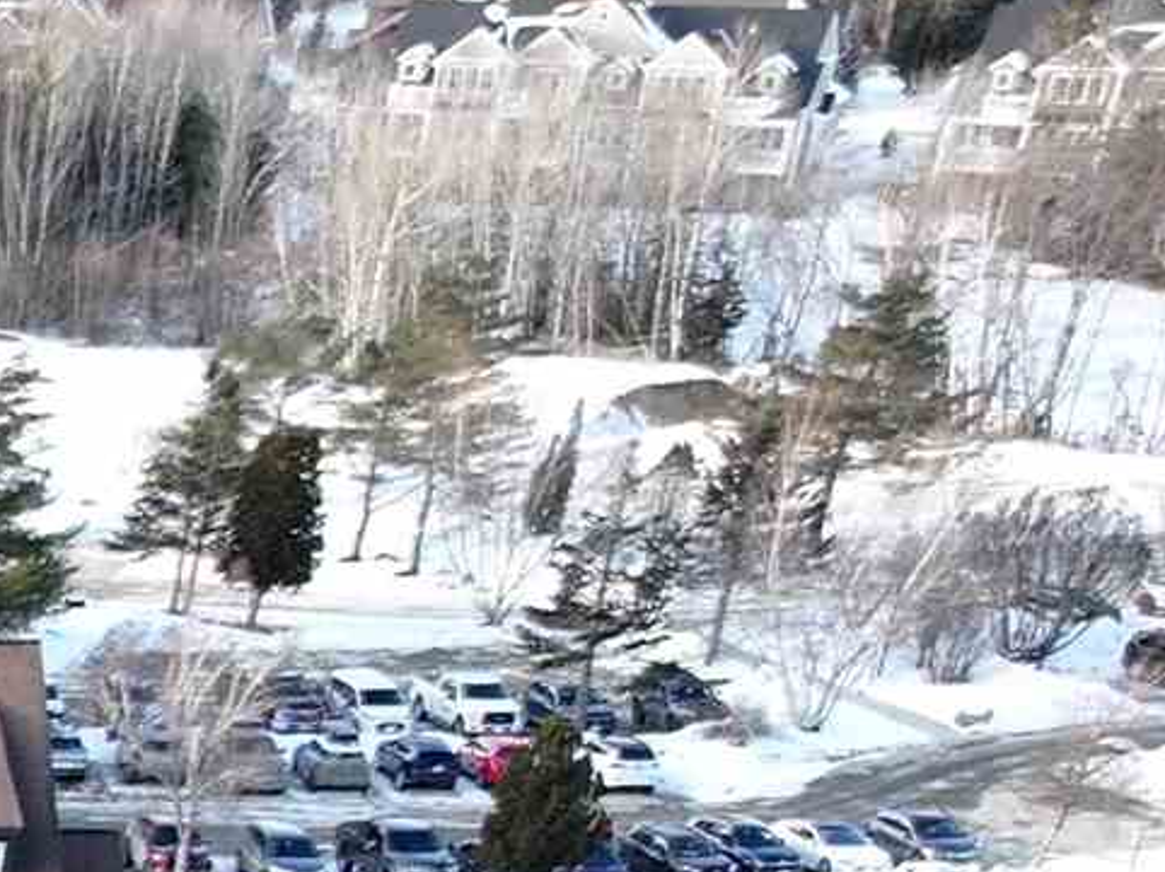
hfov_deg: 10.2
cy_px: 2016
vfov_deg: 8.9
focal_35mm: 153
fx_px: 5147
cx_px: -2100
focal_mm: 12.29
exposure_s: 1/120
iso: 100
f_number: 2.8
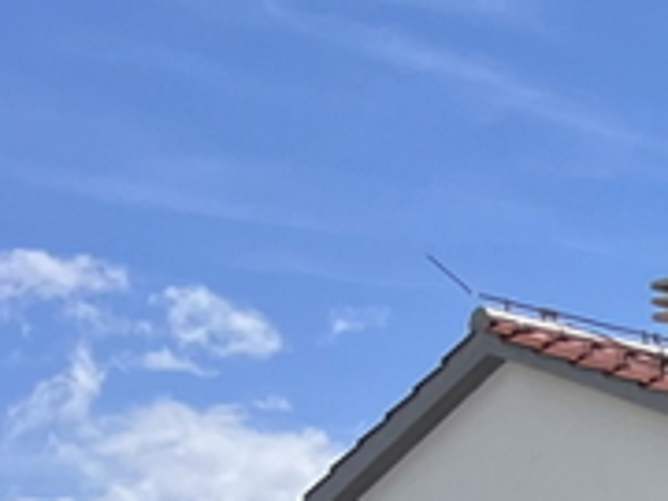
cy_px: 1418
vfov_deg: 7.7
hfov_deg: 8.8
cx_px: 2182
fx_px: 3338
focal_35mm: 173
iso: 50
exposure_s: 1/4016
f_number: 1.6
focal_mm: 5.1
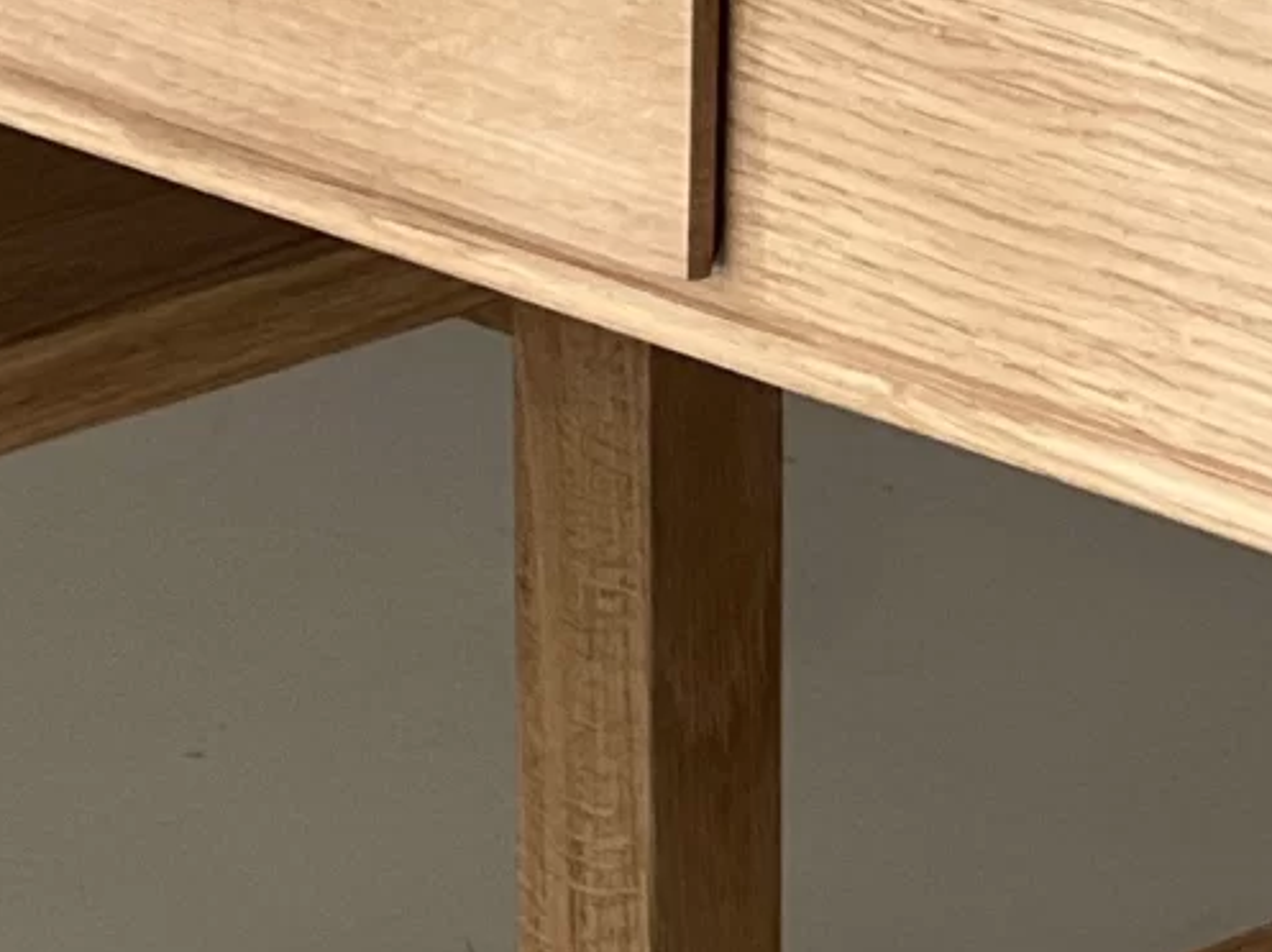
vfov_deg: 3.7
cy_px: 1541
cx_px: 228
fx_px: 14578
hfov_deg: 5.0
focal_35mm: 397
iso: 64
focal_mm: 9
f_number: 2.8
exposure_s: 1/121
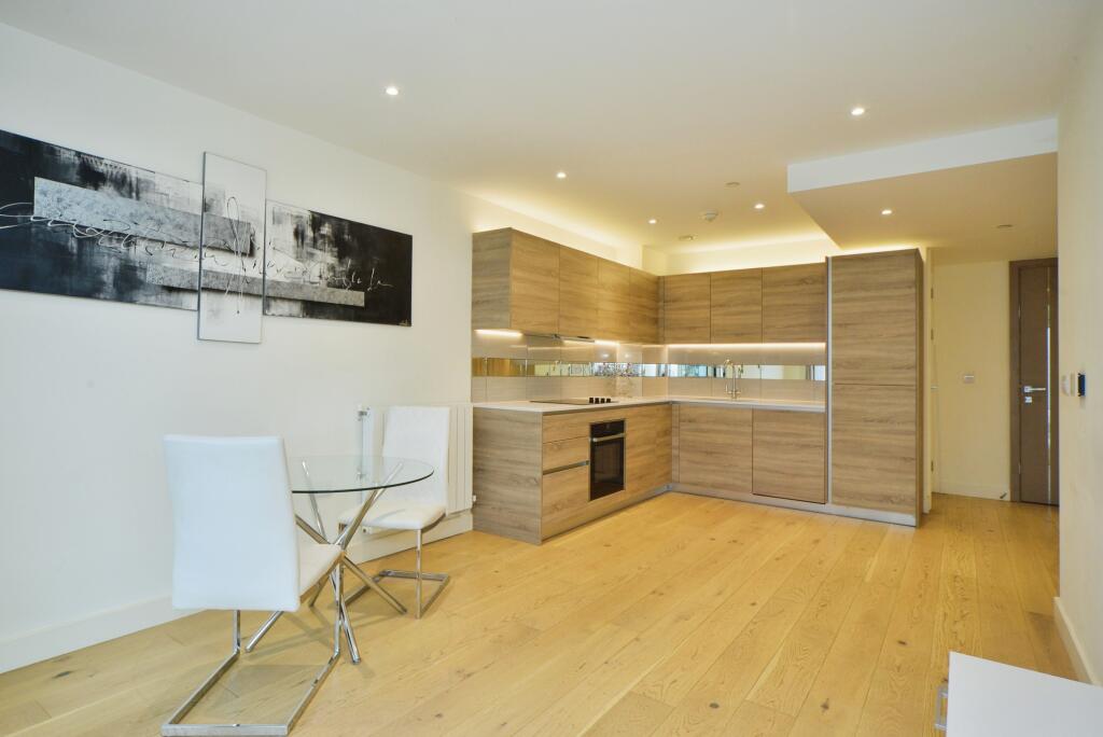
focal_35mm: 18
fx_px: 552
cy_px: 368
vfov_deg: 67.5
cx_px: 552
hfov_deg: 90.0
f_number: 10
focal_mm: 18
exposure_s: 1/30
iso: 640
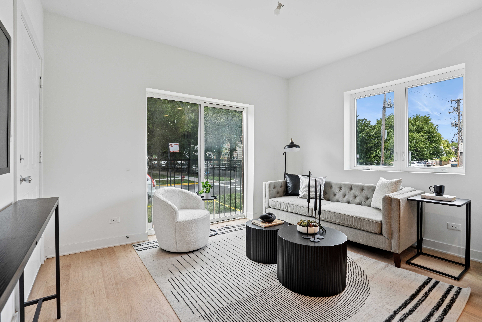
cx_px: 241
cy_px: 161
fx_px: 214
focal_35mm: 16
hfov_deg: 96.7
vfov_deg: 73.7
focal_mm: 16
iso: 200
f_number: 8
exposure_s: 1/60
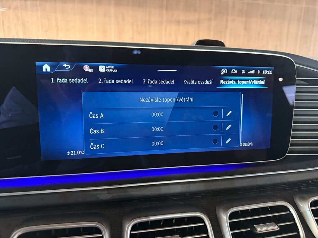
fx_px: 220
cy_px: 119
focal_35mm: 24
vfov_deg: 56.8
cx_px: 159
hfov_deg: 71.6
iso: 640
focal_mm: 6.76
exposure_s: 1/36
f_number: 1.78
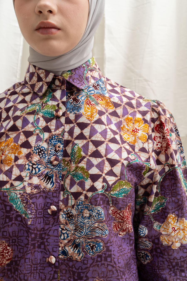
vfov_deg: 42.7
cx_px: 94
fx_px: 358
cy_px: 140
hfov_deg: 29.2
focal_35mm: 46
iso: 100
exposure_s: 1/160
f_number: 10
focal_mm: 46
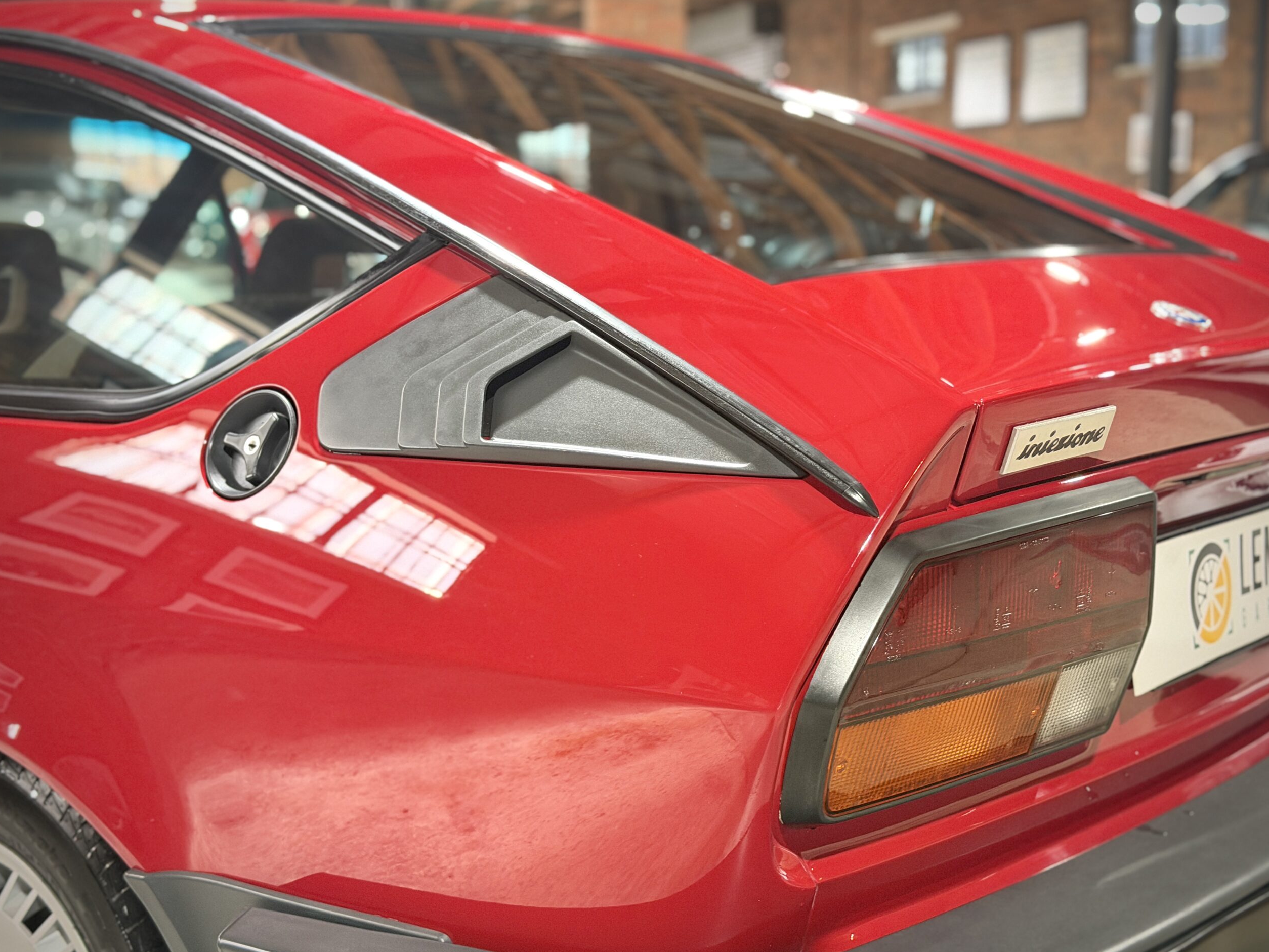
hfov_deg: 38.9
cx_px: 633
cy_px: 473
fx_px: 1796
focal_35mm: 49
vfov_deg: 29.7
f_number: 1.78
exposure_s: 1/33
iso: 400
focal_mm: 6.76
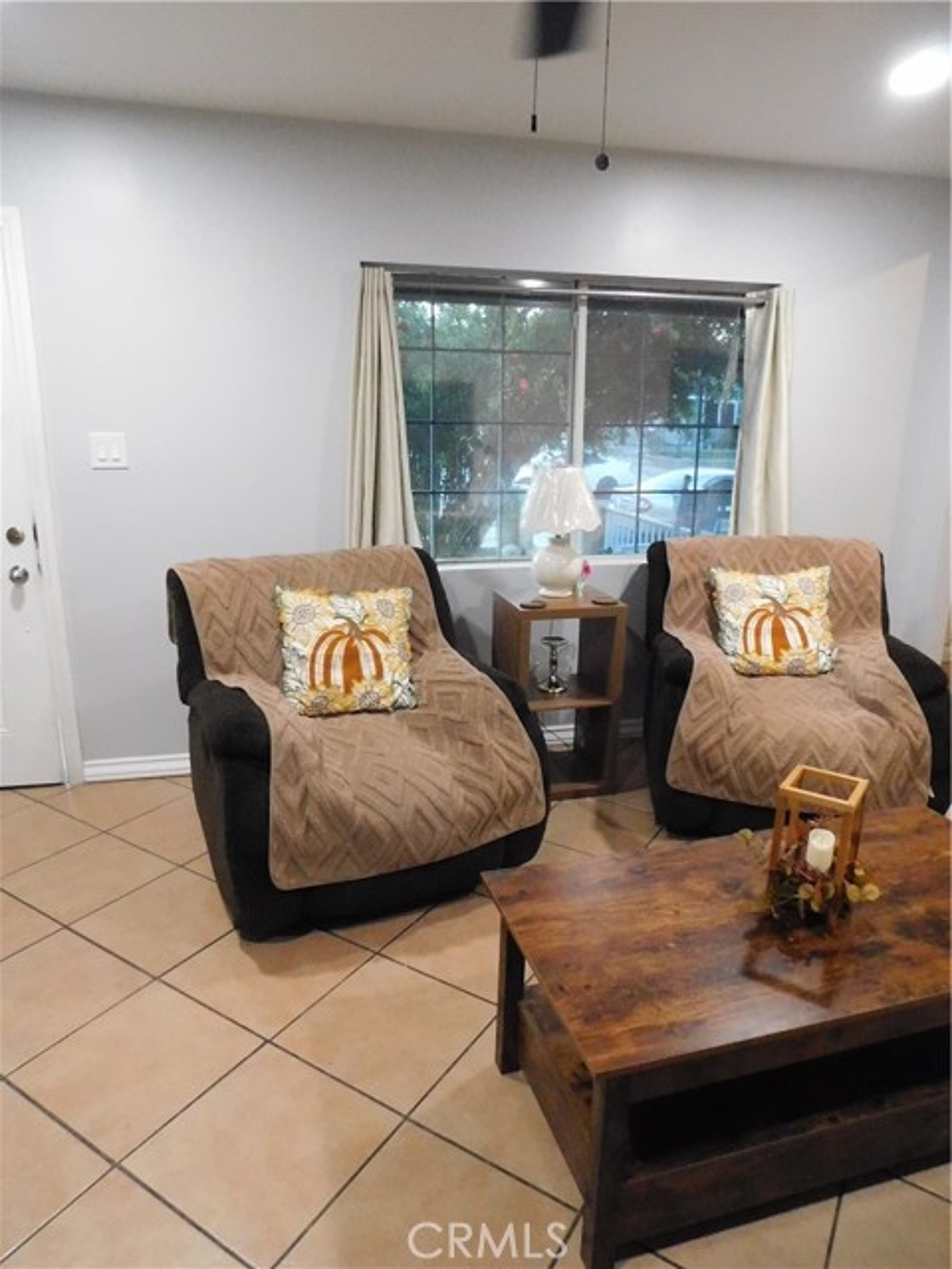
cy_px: 634
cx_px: 476
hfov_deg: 58.9
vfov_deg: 73.9
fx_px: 843
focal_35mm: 23
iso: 1600
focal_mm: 4
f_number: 3
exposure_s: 1/60
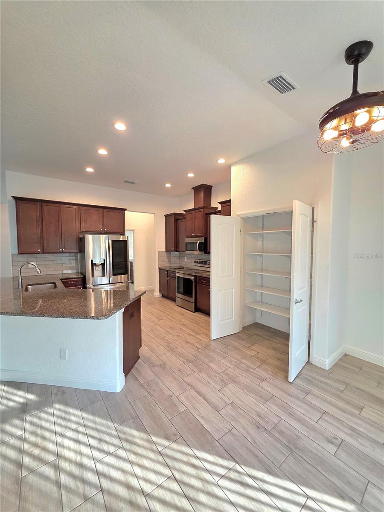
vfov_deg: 106.2
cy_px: 256
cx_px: 192
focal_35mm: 13
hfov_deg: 89.9
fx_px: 192
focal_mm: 2.2
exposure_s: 1/120
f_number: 1.9
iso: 250
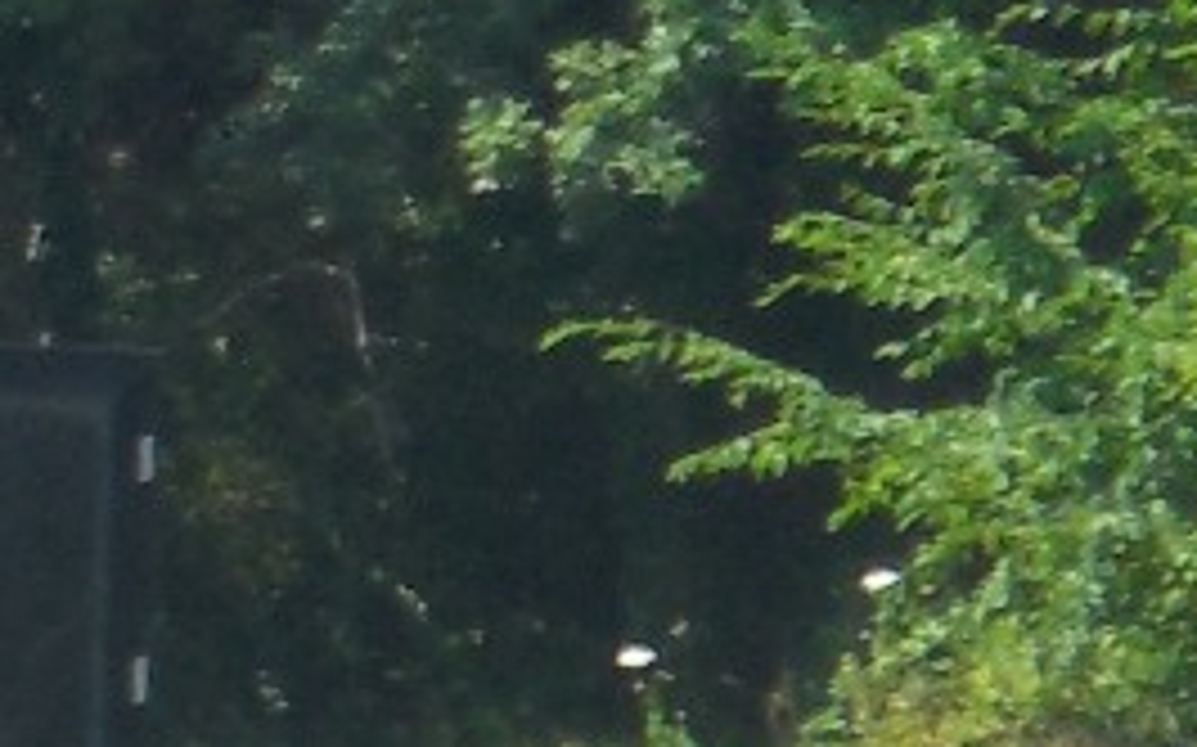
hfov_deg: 3.5
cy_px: -554
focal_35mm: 595
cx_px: -2153
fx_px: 19402
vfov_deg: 2.2
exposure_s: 1/160
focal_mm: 14.5
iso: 125
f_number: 6.6
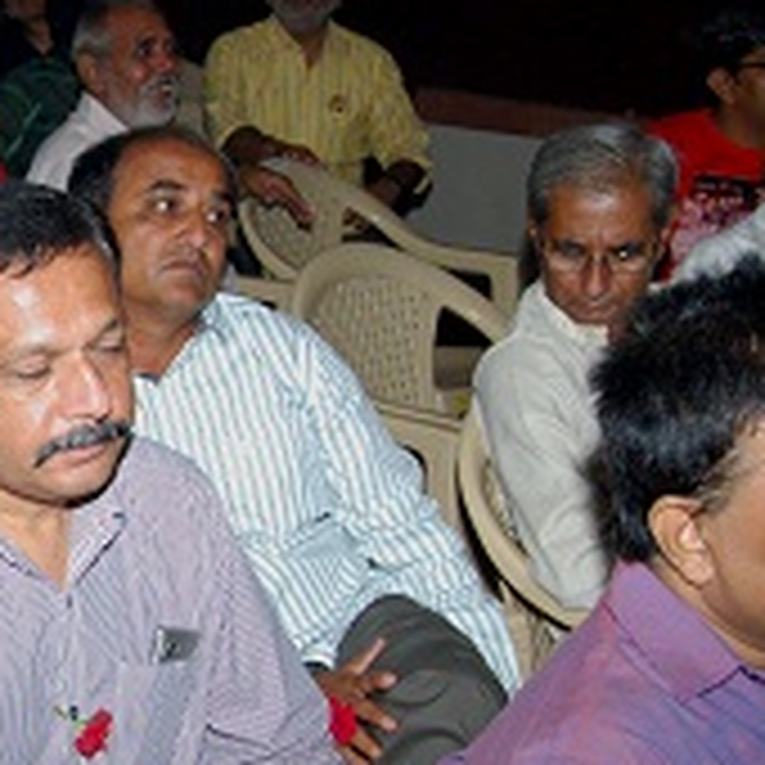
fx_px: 2250
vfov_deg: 19.3
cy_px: 414
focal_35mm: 90
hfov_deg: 17.7
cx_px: -302
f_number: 6.3
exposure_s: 1/100
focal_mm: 24
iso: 400
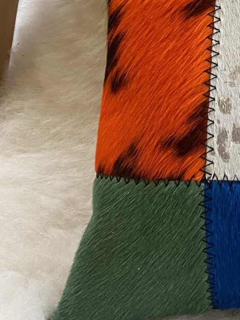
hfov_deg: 15.8
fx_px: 786
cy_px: -10
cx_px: 374
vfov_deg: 22.0
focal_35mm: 85
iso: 160
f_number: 1.8
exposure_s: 1/50
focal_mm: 4.25
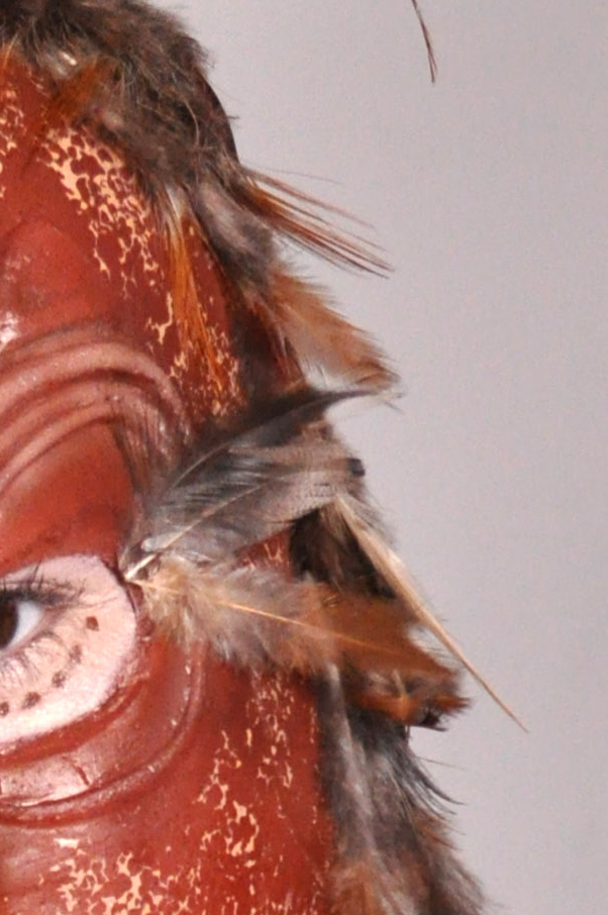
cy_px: 1418
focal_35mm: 213
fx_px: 5408
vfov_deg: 9.4
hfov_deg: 6.4
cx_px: -188
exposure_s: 1/160
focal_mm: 30
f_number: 5.6
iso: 1600
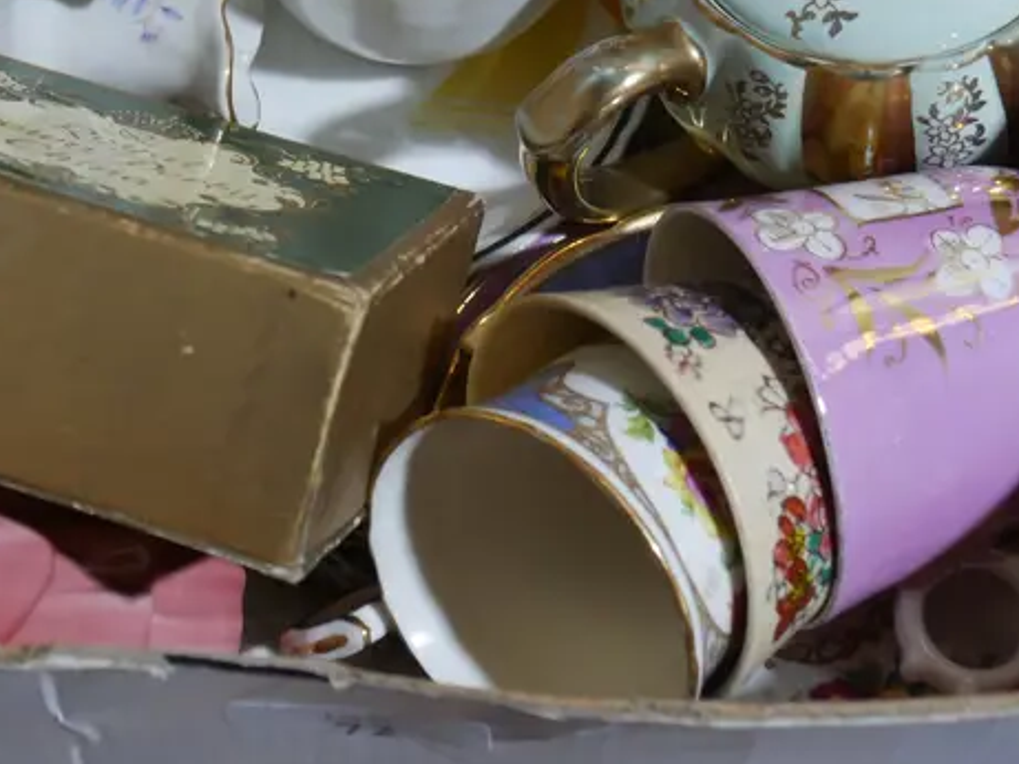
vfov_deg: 13.2
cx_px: 168
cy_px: 76
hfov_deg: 17.5
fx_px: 3268
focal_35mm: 111
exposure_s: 1/60
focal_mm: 25
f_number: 5.3
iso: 800
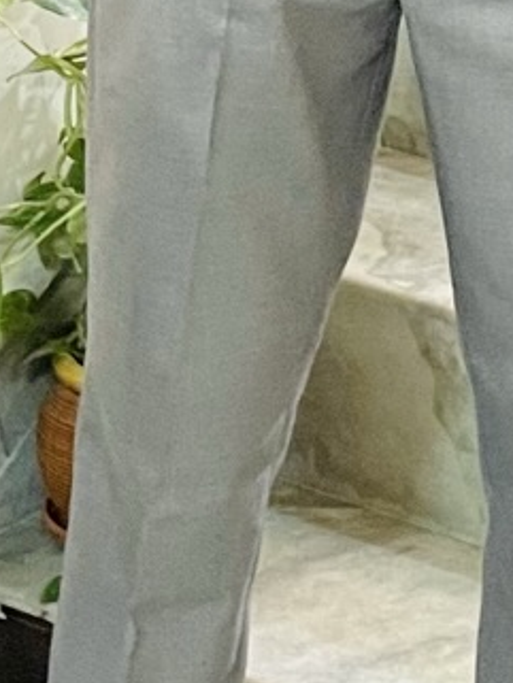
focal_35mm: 166
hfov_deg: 8.9
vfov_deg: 11.4
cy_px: -332
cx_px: 602
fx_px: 3278
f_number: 1.6
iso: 250
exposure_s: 1/50
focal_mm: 4.2
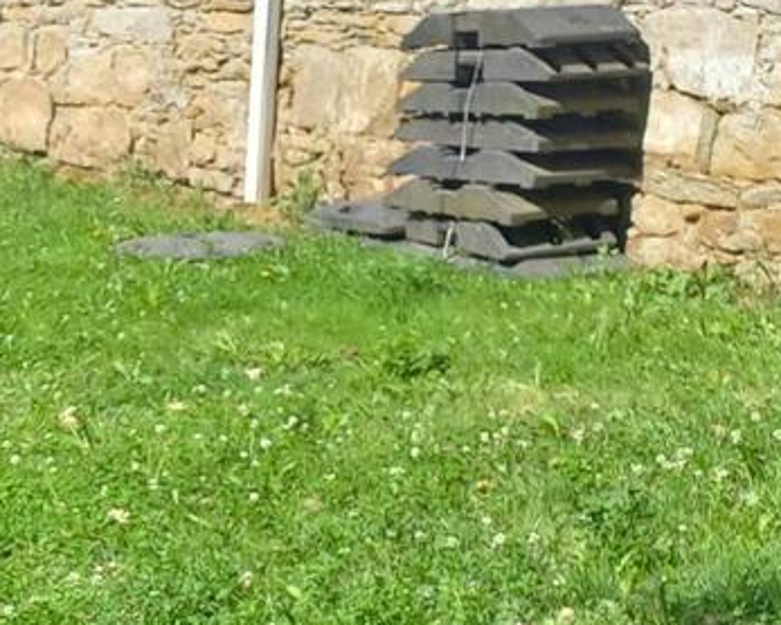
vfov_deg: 16.0
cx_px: -441
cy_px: 636
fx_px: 2174
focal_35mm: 94
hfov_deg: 17.9
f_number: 1.8
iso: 50
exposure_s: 1/646
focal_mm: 4.65
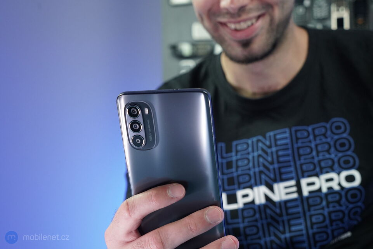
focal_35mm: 54
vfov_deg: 25.0
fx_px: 559
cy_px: 124
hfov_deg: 36.9
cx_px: 186
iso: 2500
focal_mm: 54
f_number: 7.1
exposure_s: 1/160
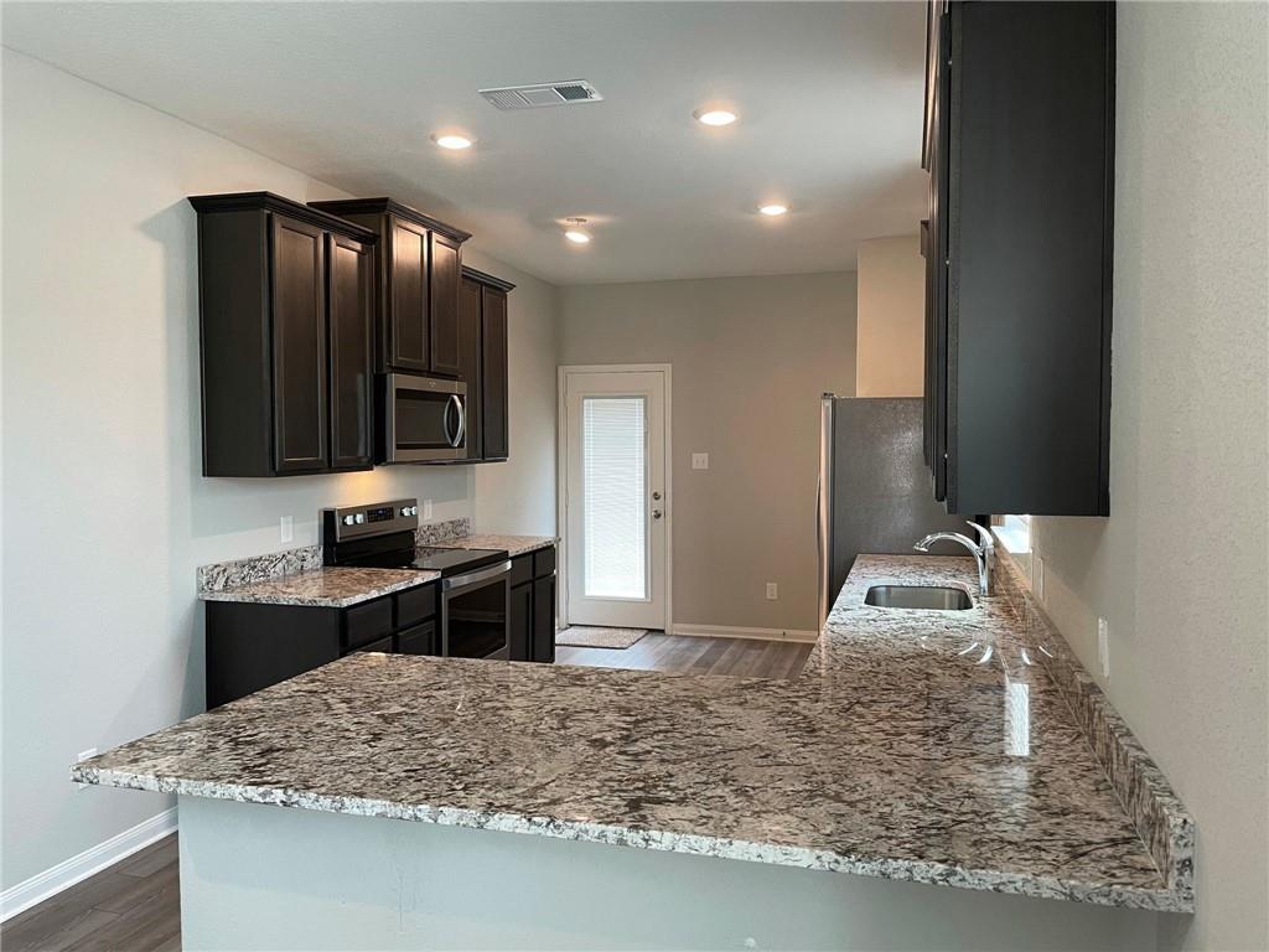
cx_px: 634
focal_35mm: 26
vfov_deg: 53.1
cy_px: 476
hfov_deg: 67.3
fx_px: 953
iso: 100
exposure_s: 1/60
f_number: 1.6
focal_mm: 4.2
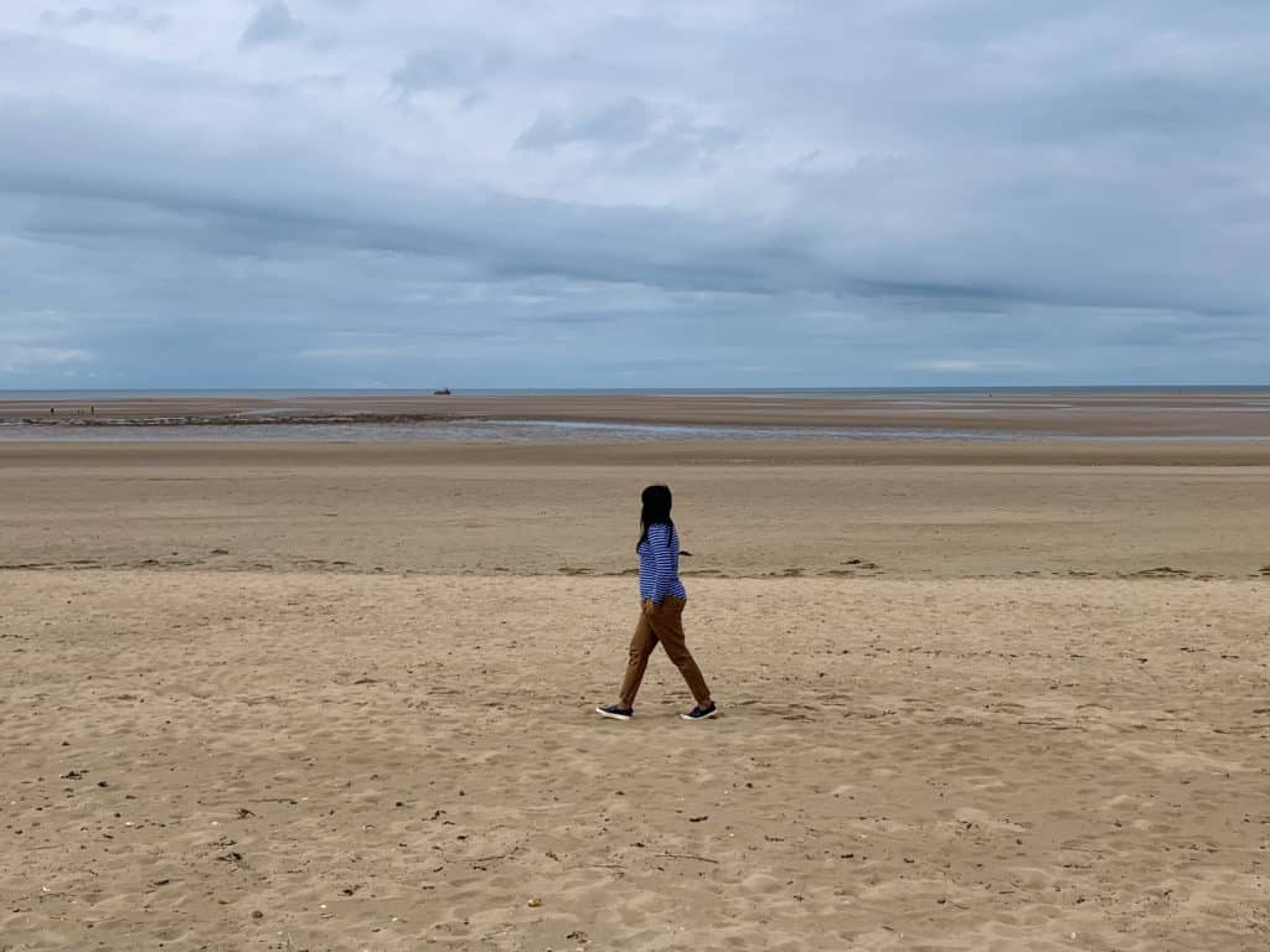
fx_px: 954
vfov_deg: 53.1
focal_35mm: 26
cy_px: 476
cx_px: 635
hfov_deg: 67.3
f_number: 1.8
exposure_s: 1/5714
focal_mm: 4.25
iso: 25
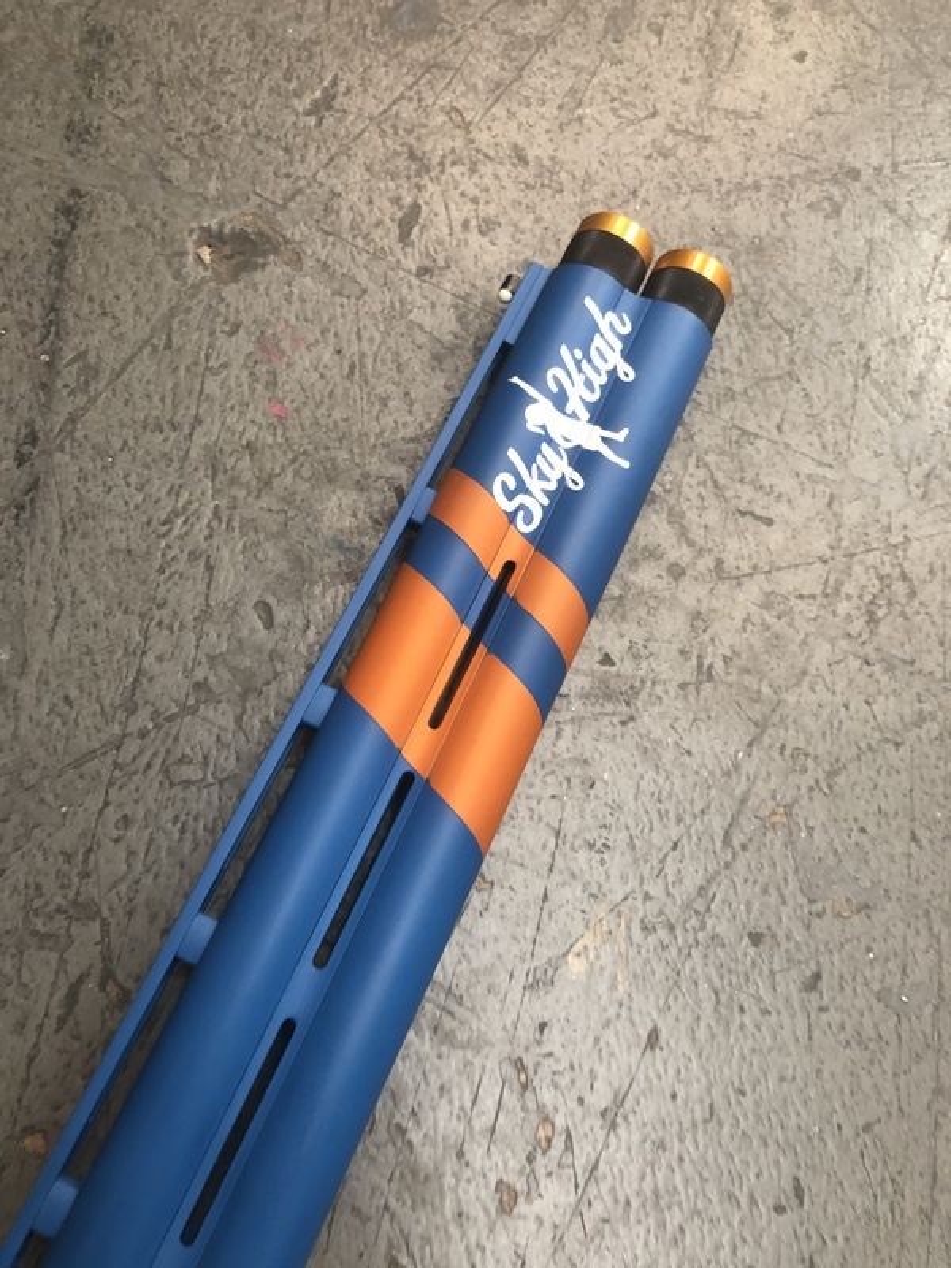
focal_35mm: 28
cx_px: 476
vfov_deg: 63.4
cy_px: 634
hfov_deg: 49.7
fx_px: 1026
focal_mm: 4
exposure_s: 1/20
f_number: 1.8
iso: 40
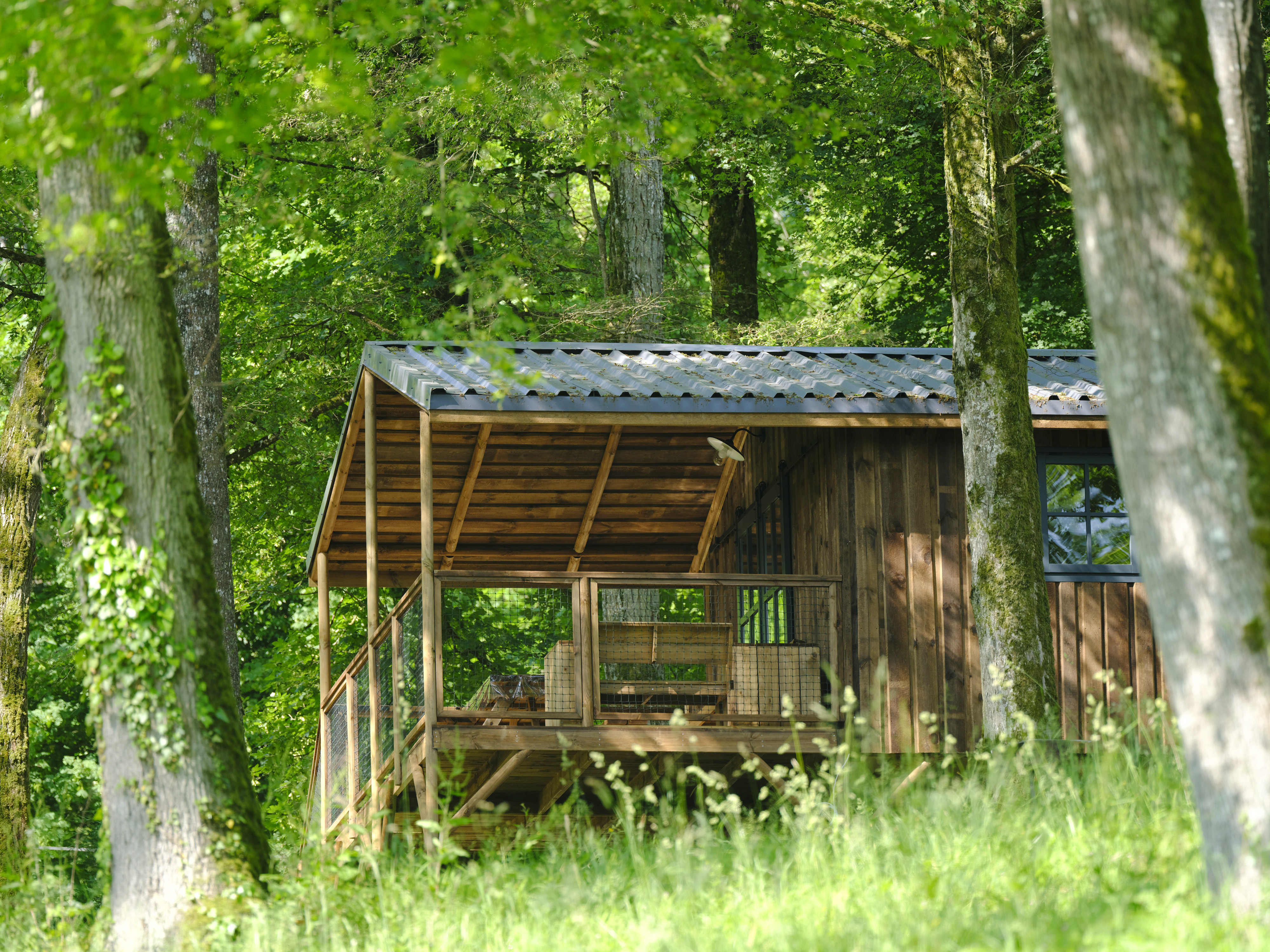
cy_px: 476
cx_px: 635
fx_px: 10163
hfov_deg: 7.2
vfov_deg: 5.4
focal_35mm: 277
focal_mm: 350
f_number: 5.6
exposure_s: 1/240
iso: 500
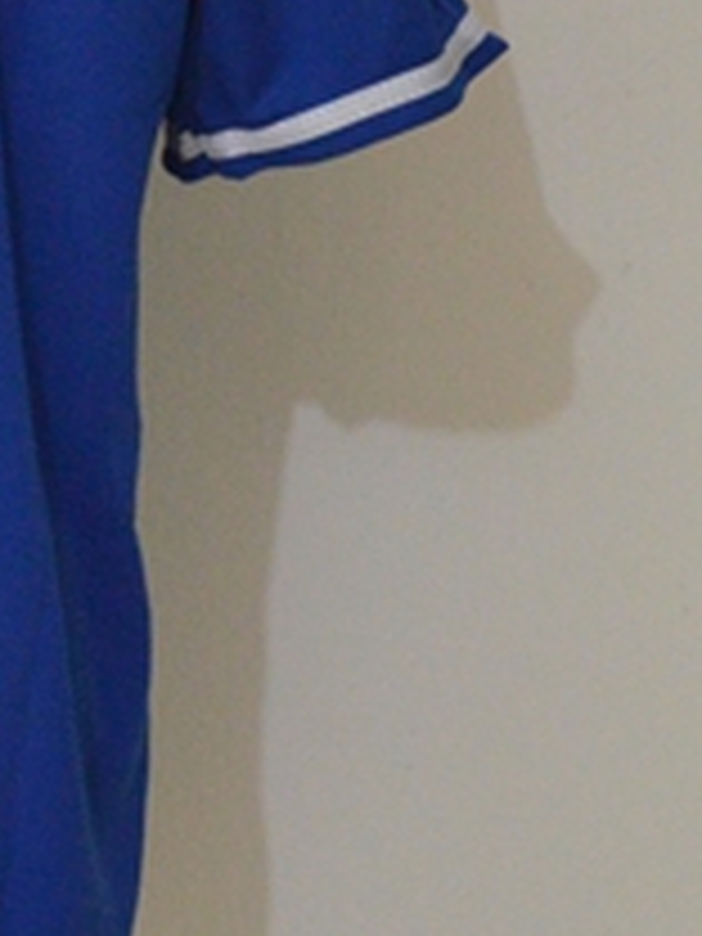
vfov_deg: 7.1
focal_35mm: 277
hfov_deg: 5.2
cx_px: -968
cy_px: 108
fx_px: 7490
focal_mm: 50
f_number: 4.8
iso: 4000
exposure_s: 1/40
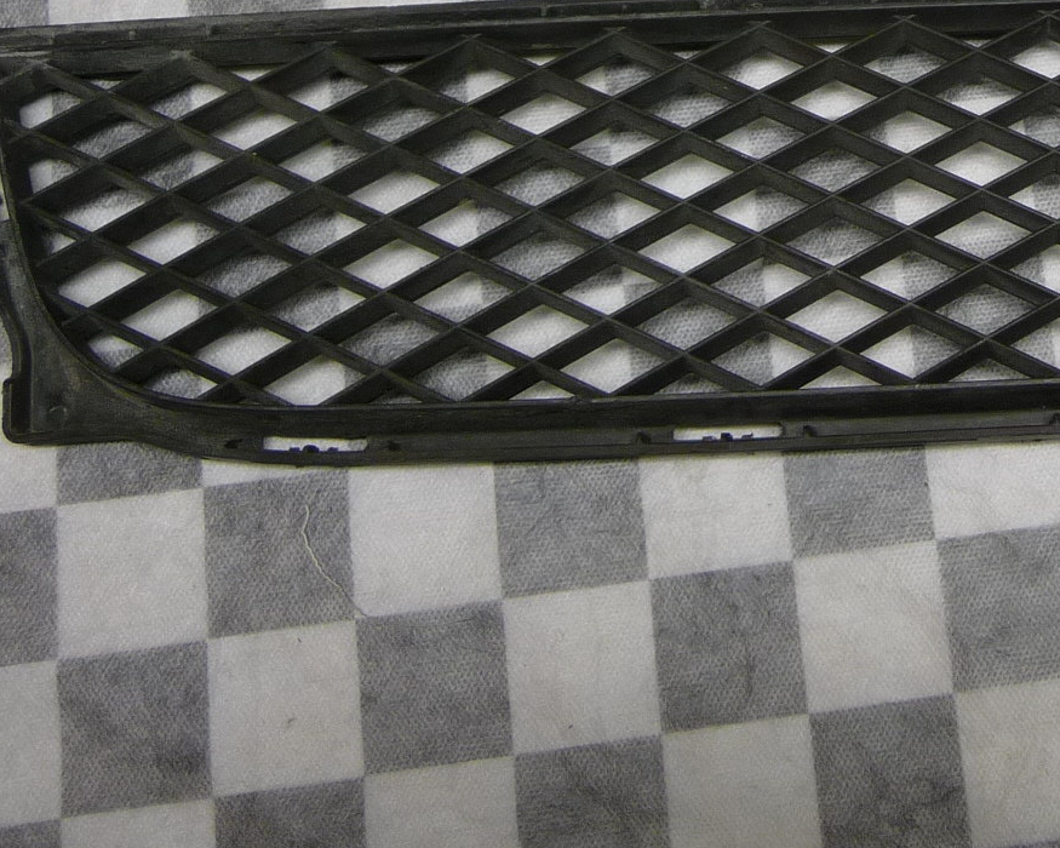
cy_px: 139
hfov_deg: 27.6
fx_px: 2008
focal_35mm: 64
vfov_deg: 23.4
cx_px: 1098
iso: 125
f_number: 3.3
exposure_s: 1/30
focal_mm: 4.7
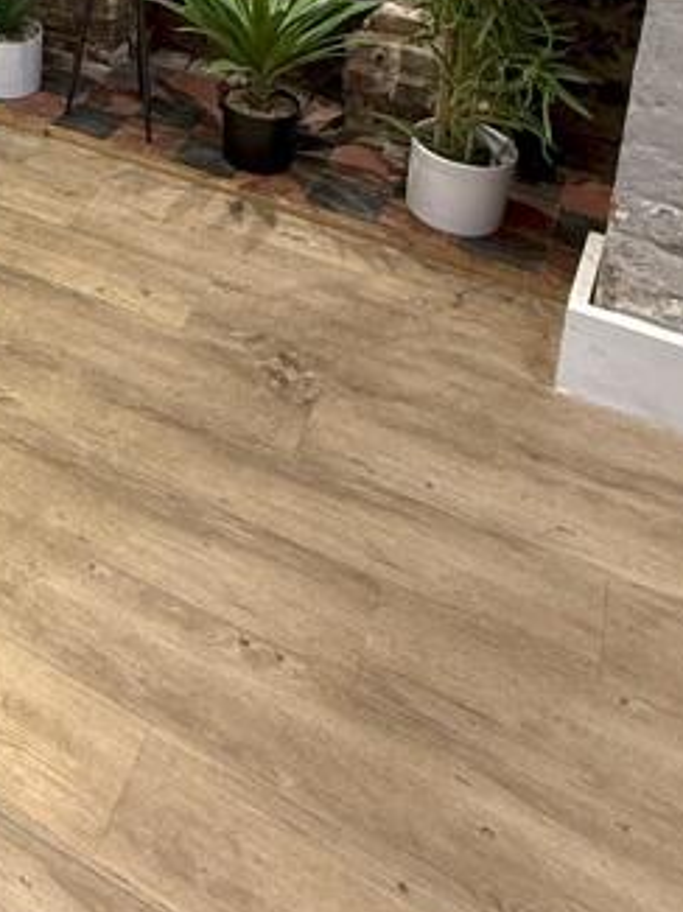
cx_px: -84
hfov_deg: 29.3
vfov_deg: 35.5
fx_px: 1159
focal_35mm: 44
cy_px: -131
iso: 250
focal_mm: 2.22
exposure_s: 1/100
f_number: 2.2
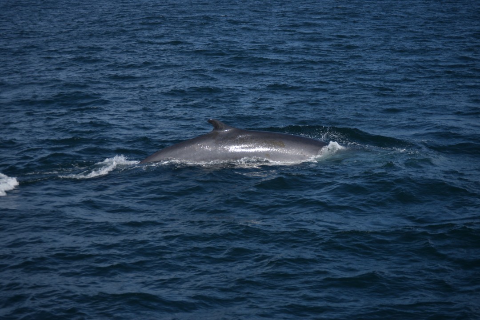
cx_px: 240
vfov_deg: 13.8
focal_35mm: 99
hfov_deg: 20.6
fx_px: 1320
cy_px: 160
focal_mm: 66
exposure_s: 1/4000
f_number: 4.2
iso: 200
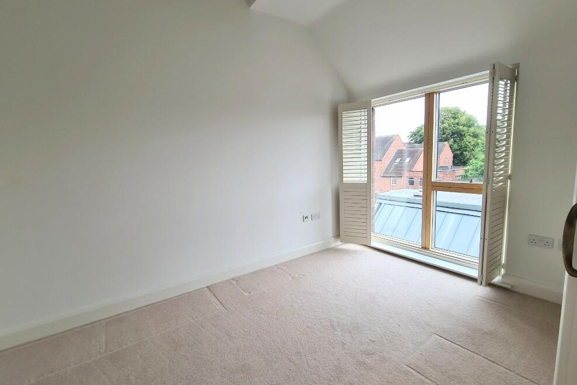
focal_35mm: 14
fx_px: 224
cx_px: 285
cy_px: 193
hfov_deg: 104.3
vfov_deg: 81.2
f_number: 2.2
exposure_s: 1/156
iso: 50
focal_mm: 2.2
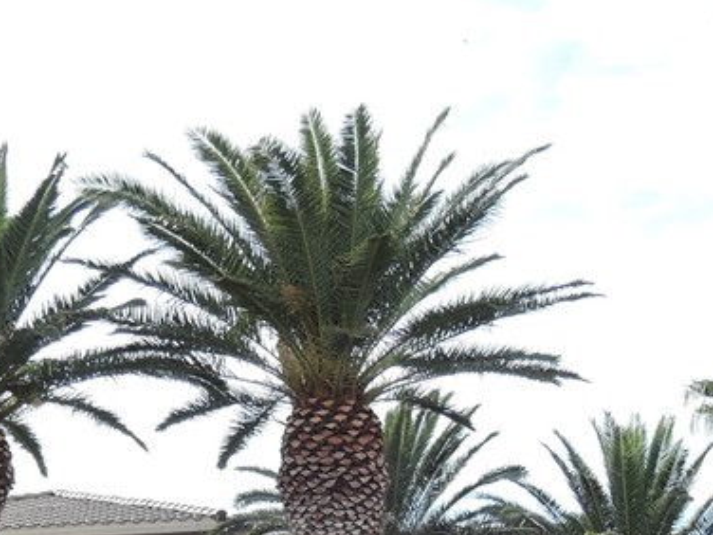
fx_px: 2245
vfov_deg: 13.1
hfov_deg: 18.0
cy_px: 694
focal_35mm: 109
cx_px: 400
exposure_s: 1/50
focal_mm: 8.6
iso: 80
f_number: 3.2
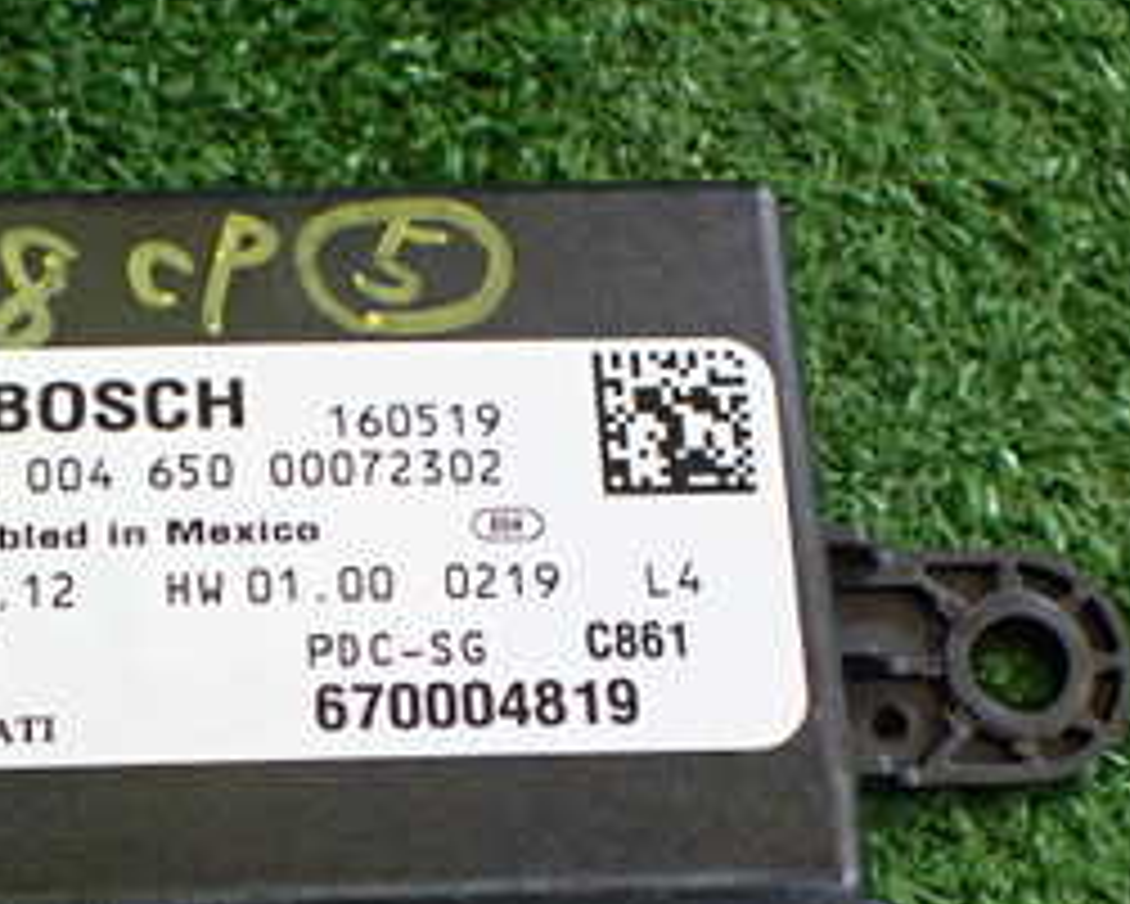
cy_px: 760
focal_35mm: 70
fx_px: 2342
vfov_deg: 21.5
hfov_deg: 26.7
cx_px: 248
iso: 500
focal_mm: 5.4
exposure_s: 1/125
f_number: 2.3
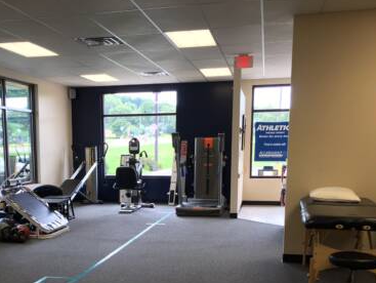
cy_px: 228
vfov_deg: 29.6
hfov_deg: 38.9
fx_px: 522
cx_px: 112
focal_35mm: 48
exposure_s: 1/60
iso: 32
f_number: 2.2
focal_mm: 4.15
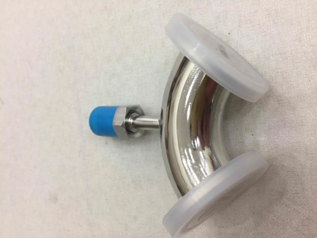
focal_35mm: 29
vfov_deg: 48.3
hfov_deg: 61.6
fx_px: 266
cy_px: 119
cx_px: 158
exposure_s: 1/30
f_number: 2.2
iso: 100
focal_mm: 4.15
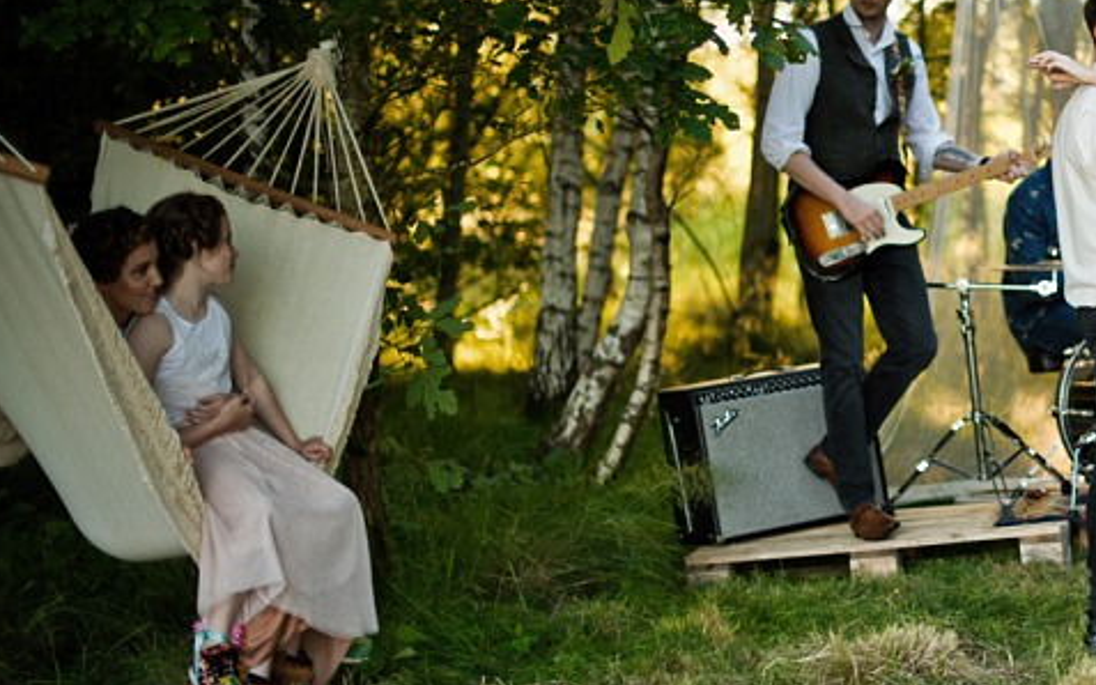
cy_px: 239
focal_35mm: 99
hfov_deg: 20.5
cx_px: 1027
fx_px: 2957
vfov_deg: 13.2
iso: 160
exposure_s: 1/200
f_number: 1.8
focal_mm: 50
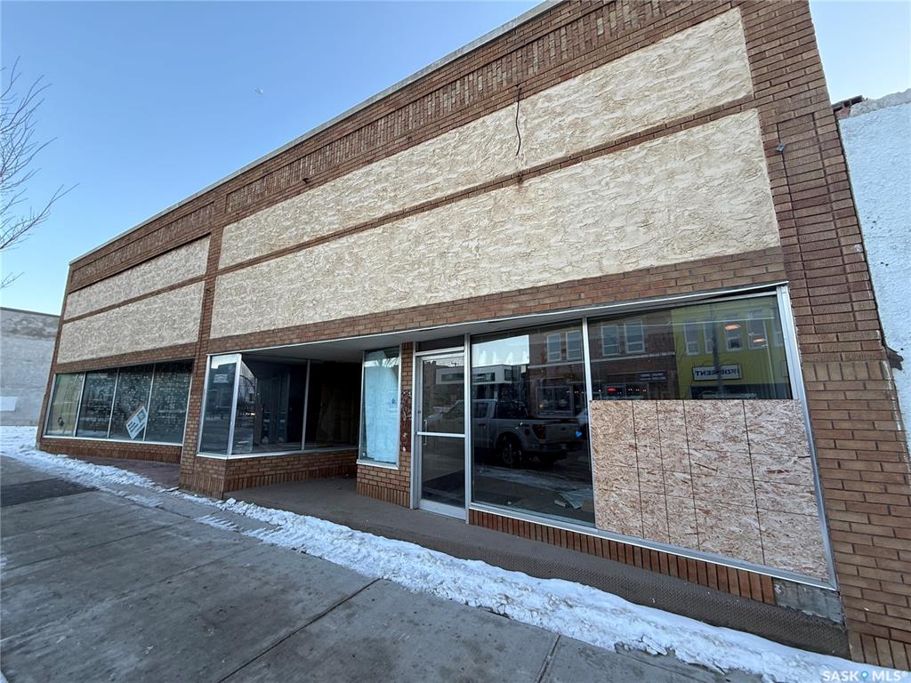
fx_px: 368
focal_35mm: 14
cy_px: 342
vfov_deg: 85.7
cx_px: 456
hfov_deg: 102.1
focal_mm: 2.22
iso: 80
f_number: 2.2
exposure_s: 1/99
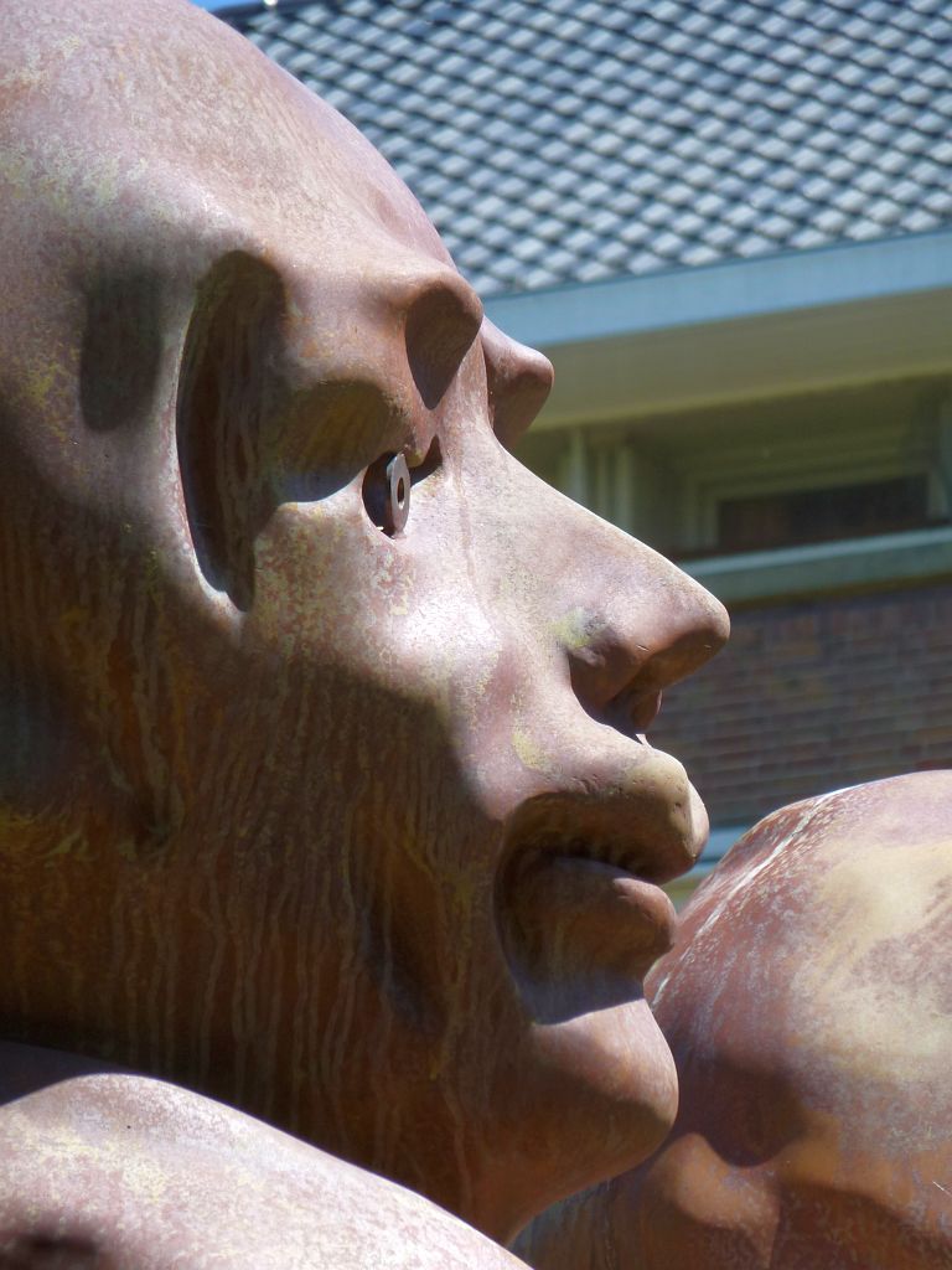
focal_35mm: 300
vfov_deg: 6.6
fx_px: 11001
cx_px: 476
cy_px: 635
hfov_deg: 5.0
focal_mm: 49.2
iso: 80
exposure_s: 1/200
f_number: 4.9
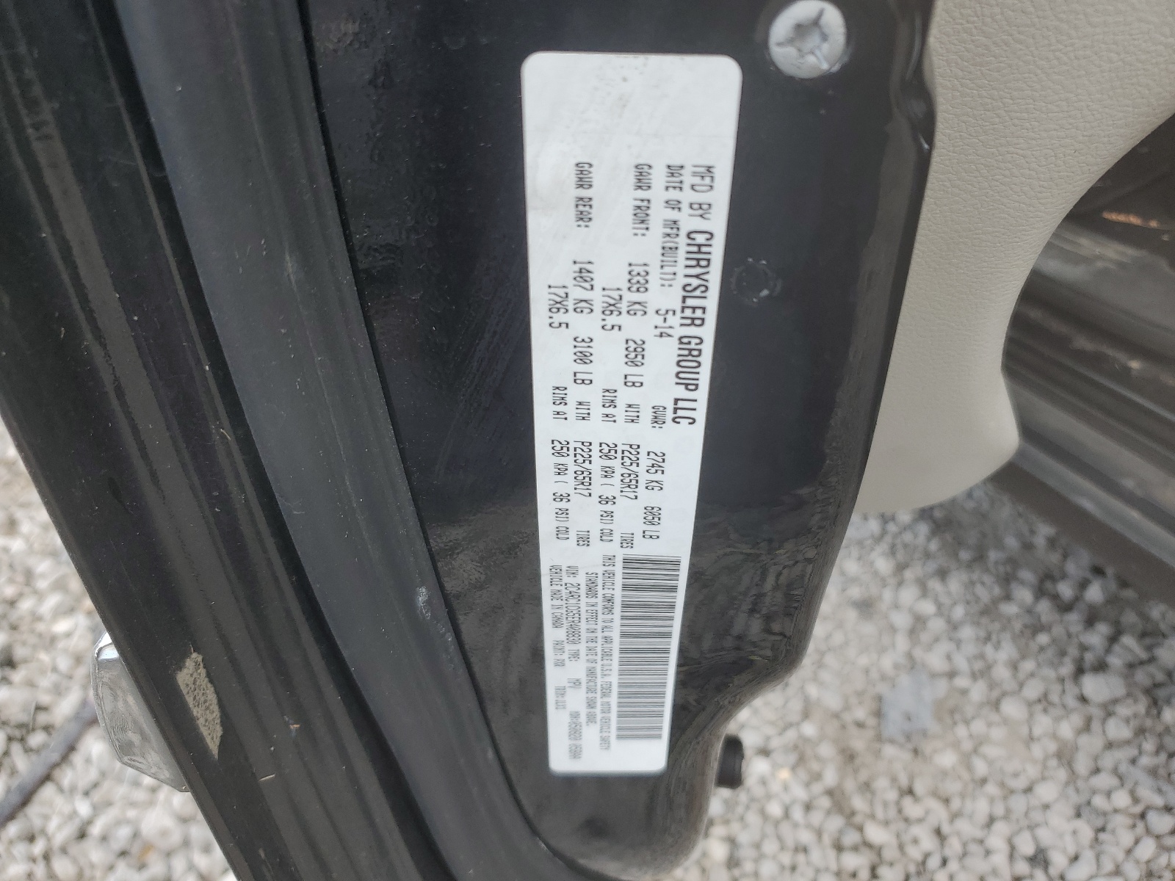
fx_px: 883
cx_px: 588
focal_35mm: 26
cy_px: 440
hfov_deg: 67.3
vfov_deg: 53.1
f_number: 1.5
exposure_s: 1/286
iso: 50
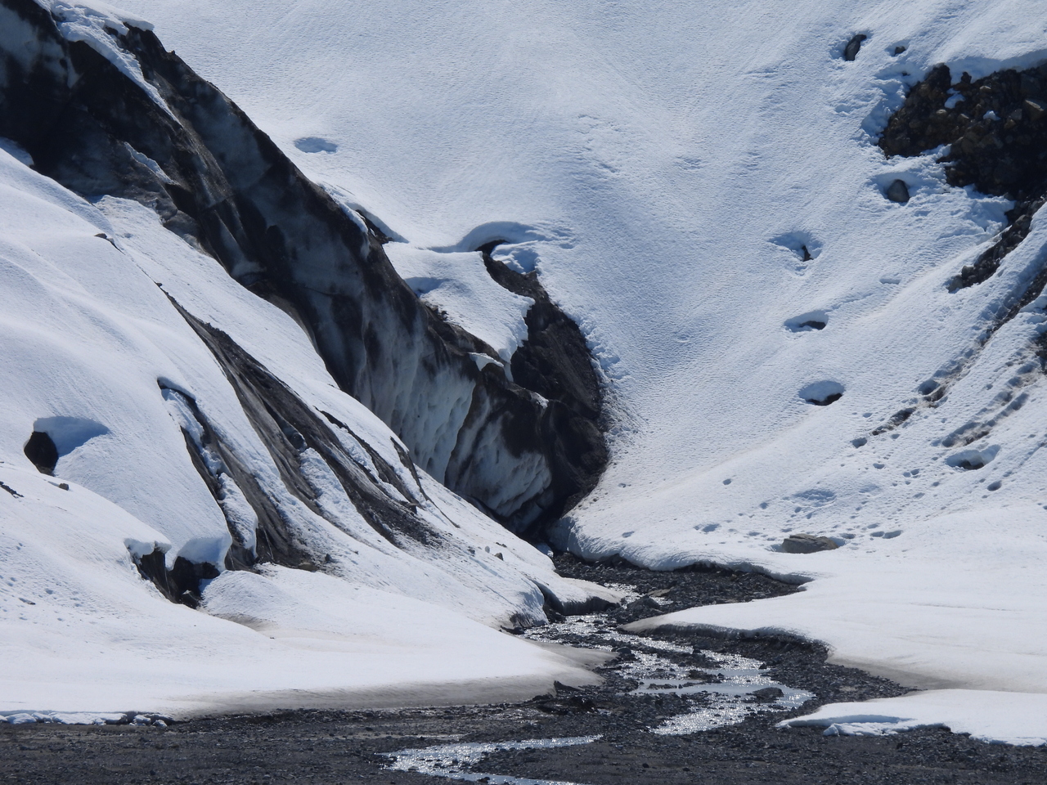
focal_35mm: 650
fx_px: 19660
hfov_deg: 3.1
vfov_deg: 2.3
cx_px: 524
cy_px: 392
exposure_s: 1/1600
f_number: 6.3
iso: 100
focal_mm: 116
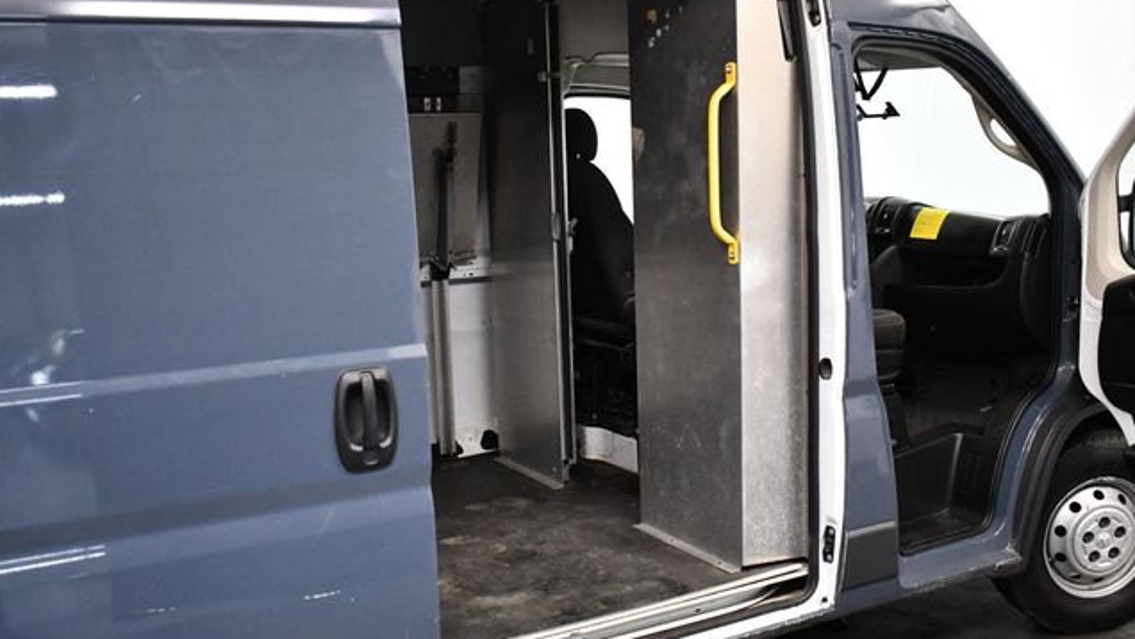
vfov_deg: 31.2
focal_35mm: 38
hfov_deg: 52.8
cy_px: 332
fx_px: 1144
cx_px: 566
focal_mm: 18
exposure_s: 1/125
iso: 2000
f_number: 3.5
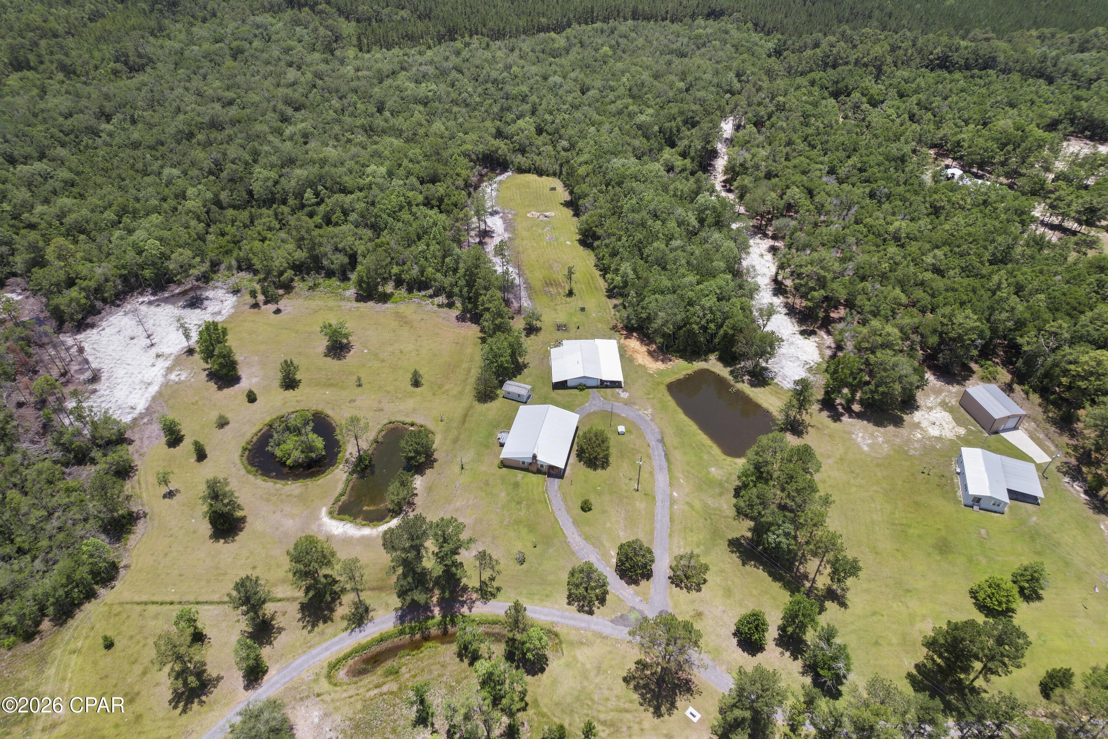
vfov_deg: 57.2
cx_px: 554
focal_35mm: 22
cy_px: 370
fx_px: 677
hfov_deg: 78.6
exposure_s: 1/800
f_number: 2.8
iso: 100
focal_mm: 8.38
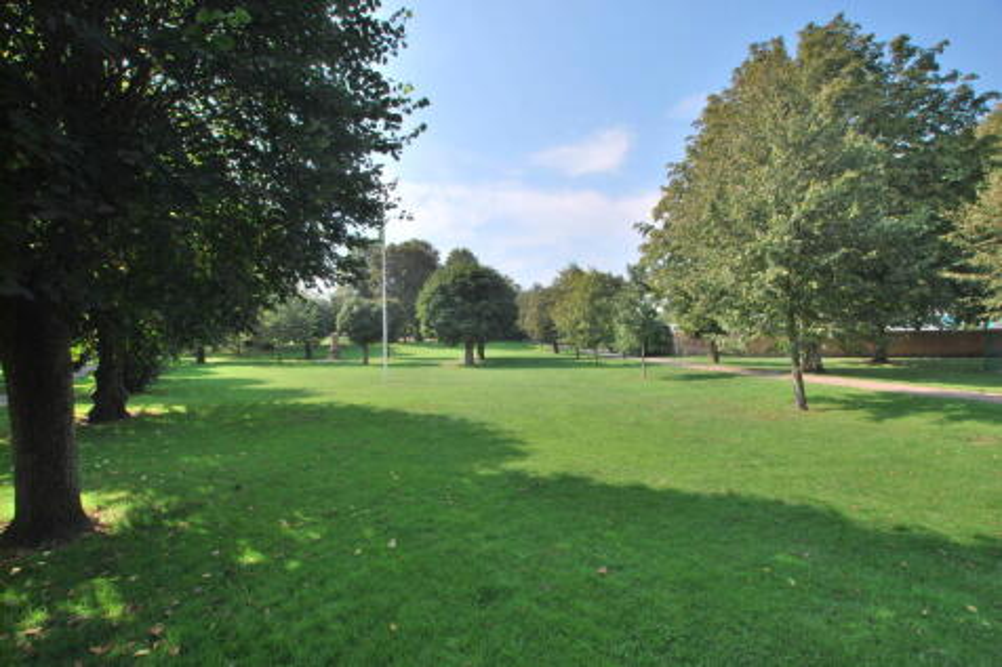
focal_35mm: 15
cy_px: 334
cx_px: 501
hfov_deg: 100.4
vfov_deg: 77.3
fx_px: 417
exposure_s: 1/250
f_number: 8
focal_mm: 10
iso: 100
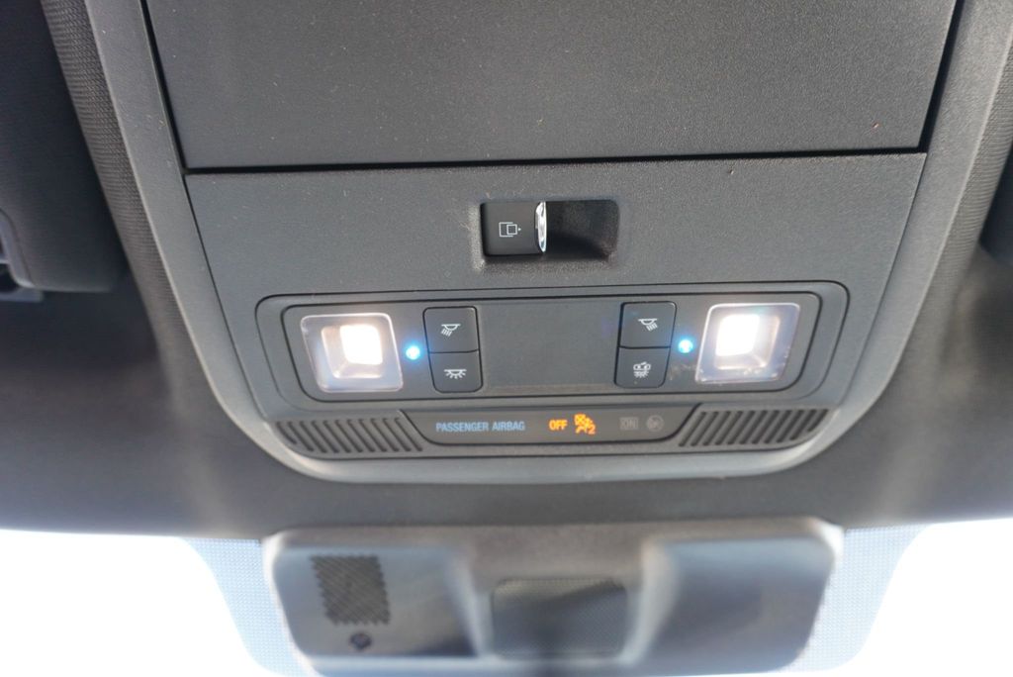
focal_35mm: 24
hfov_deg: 73.7
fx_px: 676
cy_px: 338
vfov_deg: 53.2
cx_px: 506
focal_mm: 16
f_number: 4
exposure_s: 1/60
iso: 640
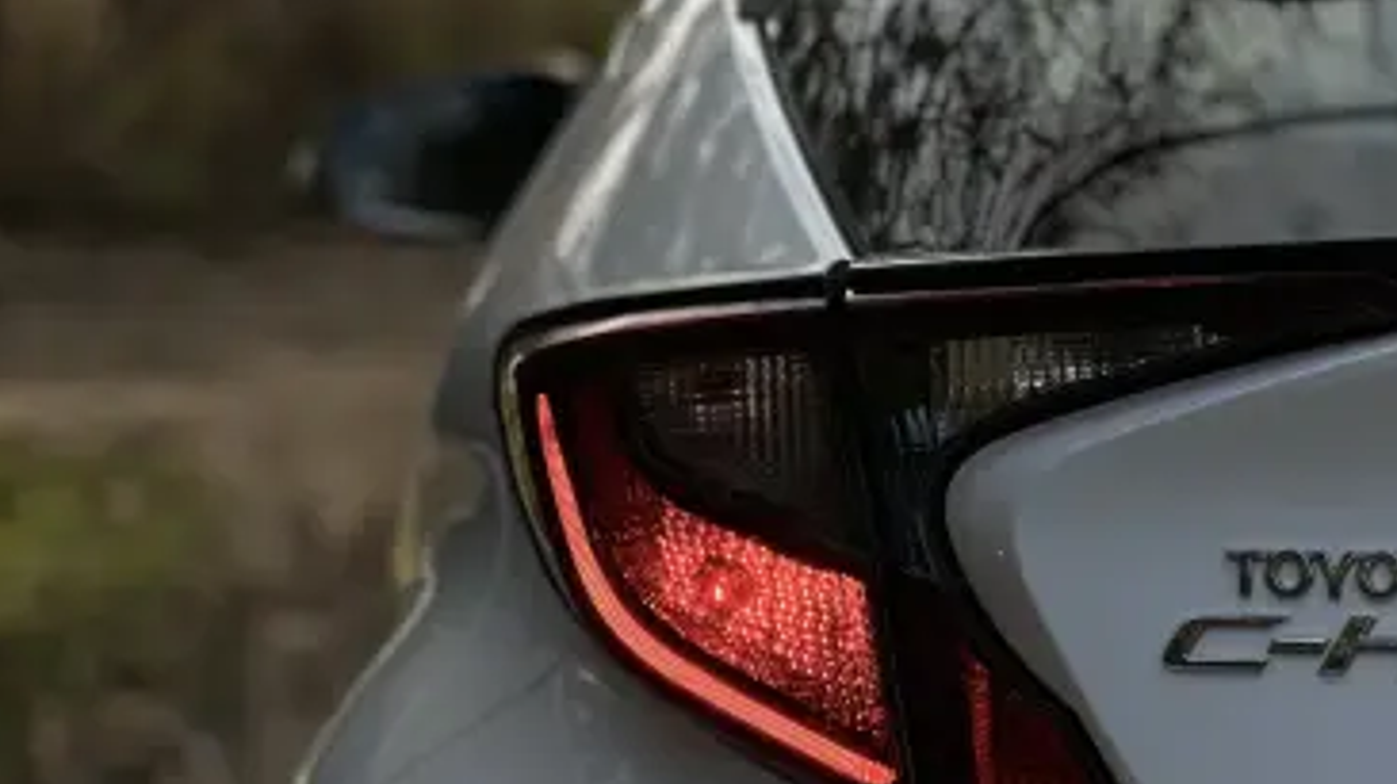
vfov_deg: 8.2
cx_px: 685
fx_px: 5443
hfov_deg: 14.6
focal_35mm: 147
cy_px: 669
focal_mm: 9
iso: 25
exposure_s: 1/233
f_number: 2.8
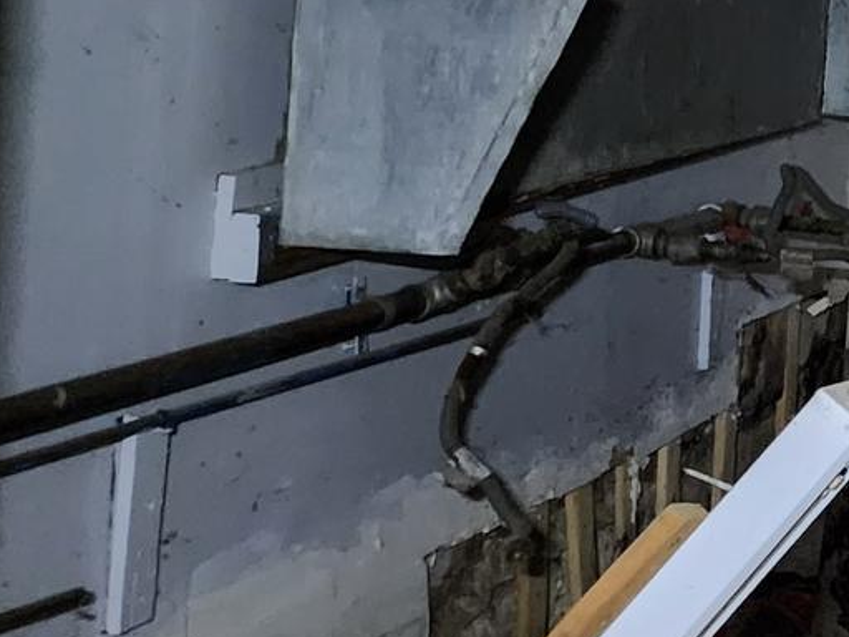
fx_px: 2256
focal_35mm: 92
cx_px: 1671
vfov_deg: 15.6
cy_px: -70
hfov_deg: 16.5
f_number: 1.8
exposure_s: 1/26
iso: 1250
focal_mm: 6.4
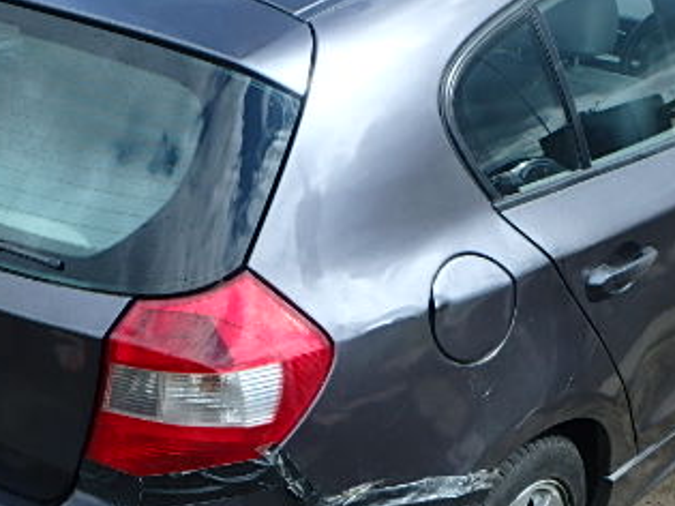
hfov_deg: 30.7
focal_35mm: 63
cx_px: 317
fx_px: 1228
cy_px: 339
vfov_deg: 23.2
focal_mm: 5.6
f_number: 4.7
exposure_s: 1/400
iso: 125
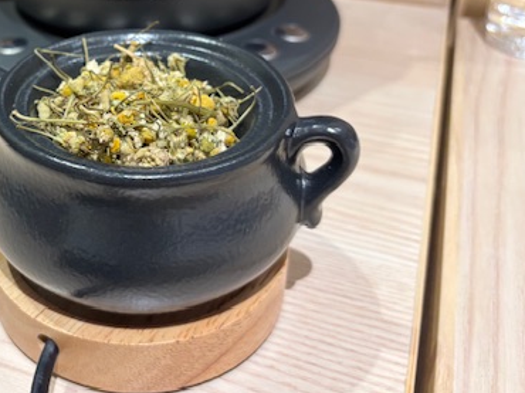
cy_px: 84
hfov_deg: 40.4
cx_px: 105
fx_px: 682
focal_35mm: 45
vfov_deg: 31.4
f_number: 1.6
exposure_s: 1/57
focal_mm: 5.96
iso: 250
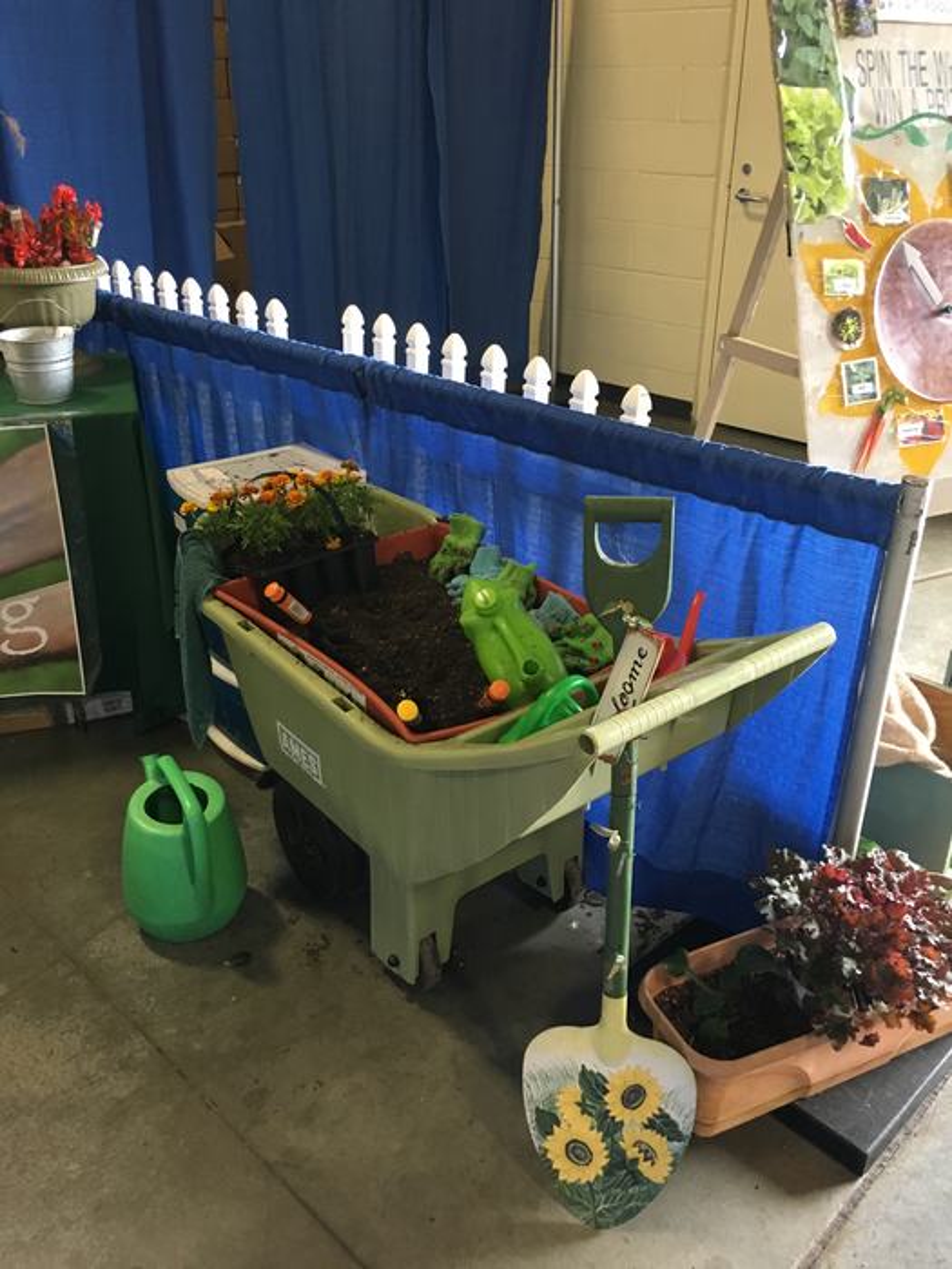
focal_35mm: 29
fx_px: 1063
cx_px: 476
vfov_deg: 61.7
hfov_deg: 48.2
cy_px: 634
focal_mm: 4.15
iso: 125
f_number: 2.2
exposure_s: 1/30
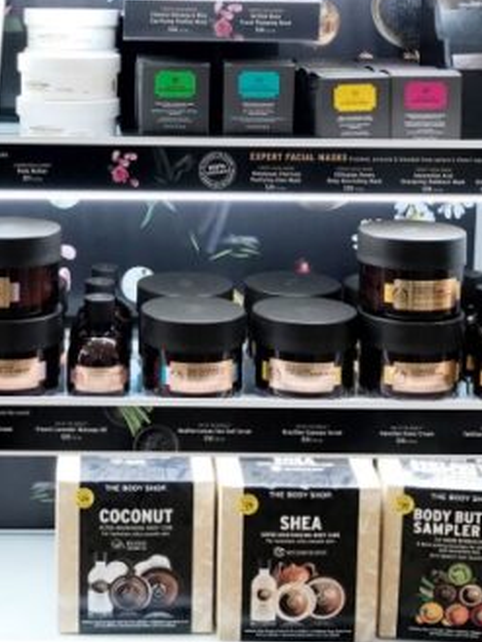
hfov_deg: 21.4
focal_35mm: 68
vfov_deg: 28.1
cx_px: 115
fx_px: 1262
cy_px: 156
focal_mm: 3.99
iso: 40
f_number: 1.8
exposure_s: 1/120
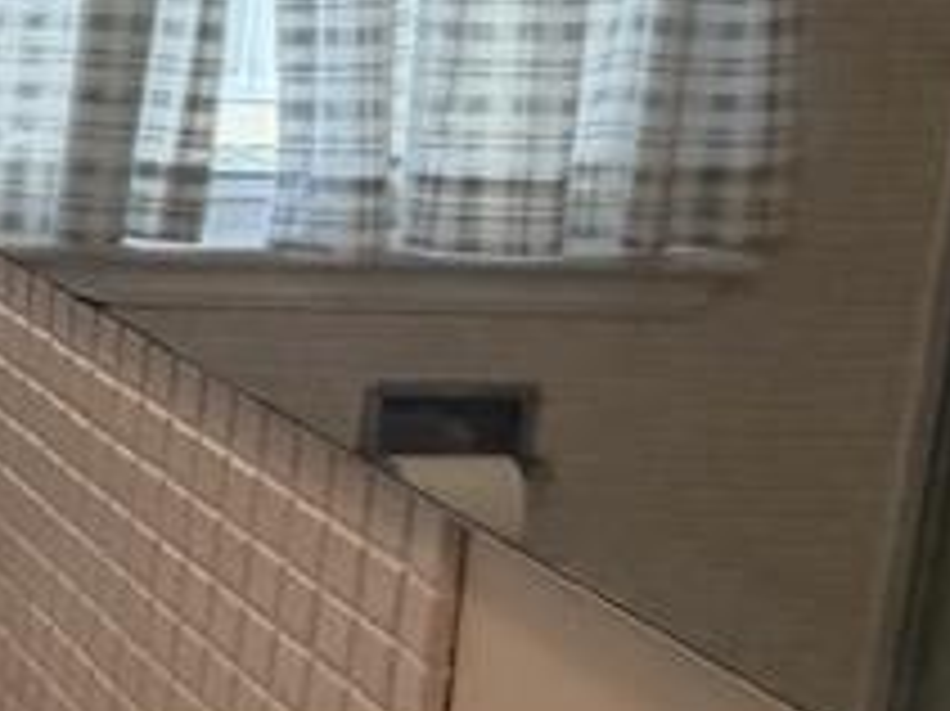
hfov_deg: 16.1
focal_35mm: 85
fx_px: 2331
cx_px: -1094
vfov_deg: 17.3
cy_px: 198
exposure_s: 1/120
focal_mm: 2.22
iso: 160
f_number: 2.2
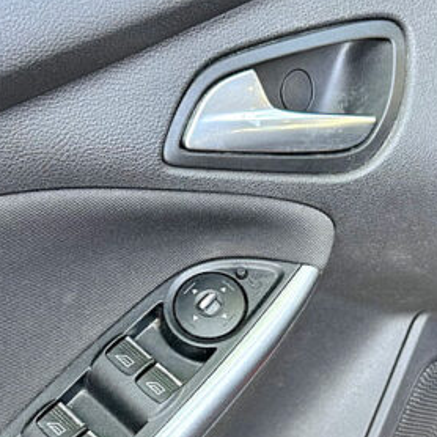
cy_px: 366
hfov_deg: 28.1
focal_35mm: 61
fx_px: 871
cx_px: 168
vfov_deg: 27.4
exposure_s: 1/121
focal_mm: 6.86
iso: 160
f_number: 1.78
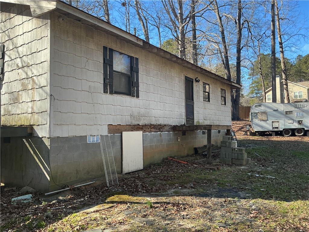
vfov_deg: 48.2
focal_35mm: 29
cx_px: 154
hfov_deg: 61.7
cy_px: 116
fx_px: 259
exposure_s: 1/422
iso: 25
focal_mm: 3
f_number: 1.8
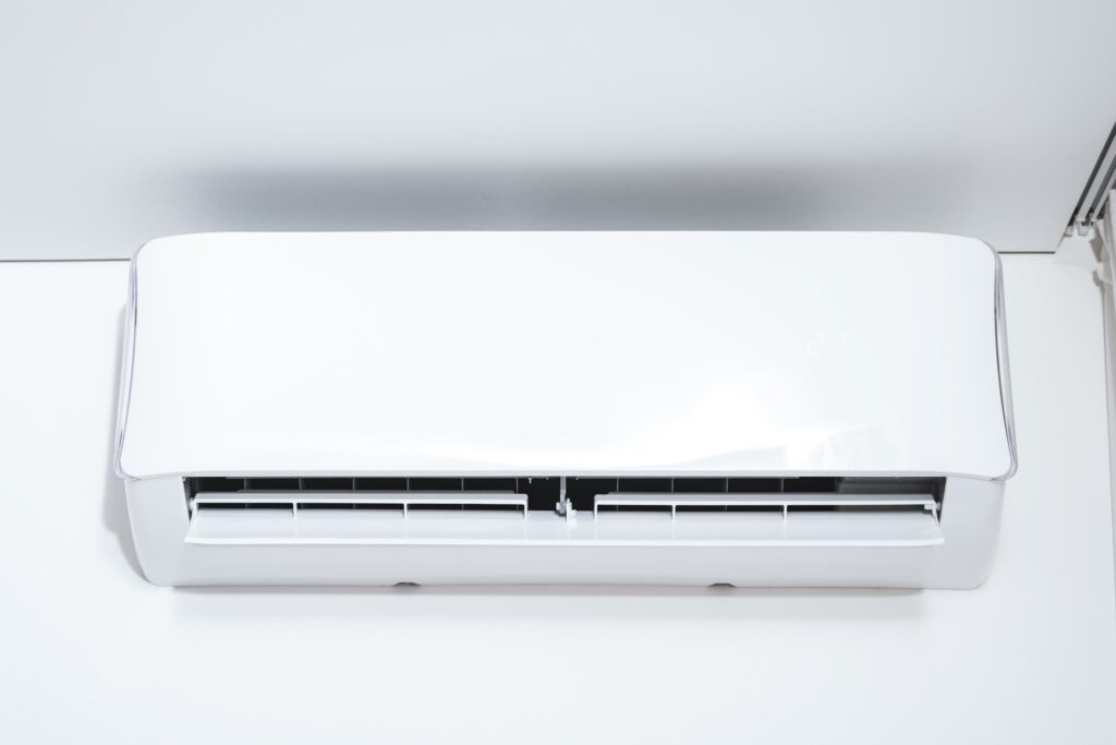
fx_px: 2077
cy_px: 372
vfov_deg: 20.3
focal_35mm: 67
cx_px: 558
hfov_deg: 30.1
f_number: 4
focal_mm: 44.7
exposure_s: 1/125
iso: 80
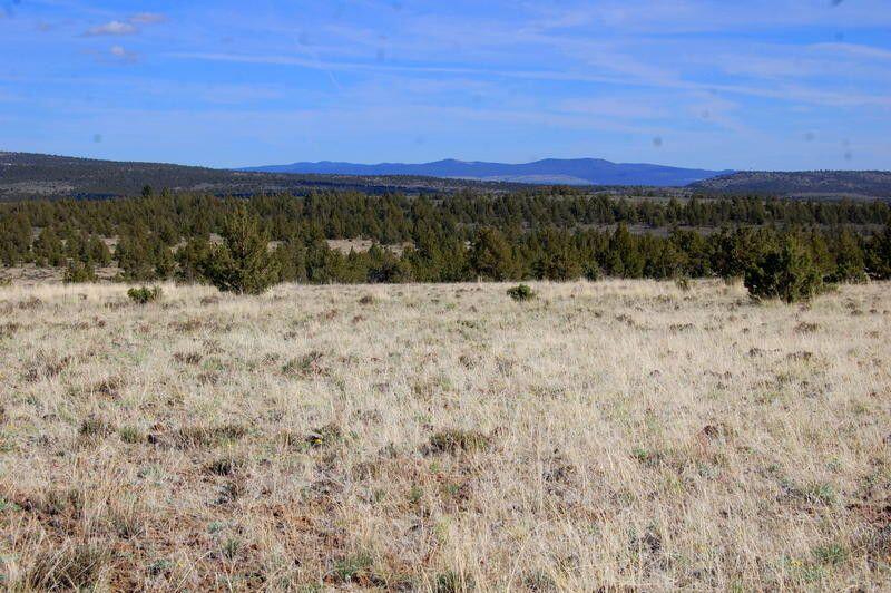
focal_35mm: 57
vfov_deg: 23.7
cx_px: 446
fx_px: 1410
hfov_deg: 35.1
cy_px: 296
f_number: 10
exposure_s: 1/400
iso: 200
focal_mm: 38
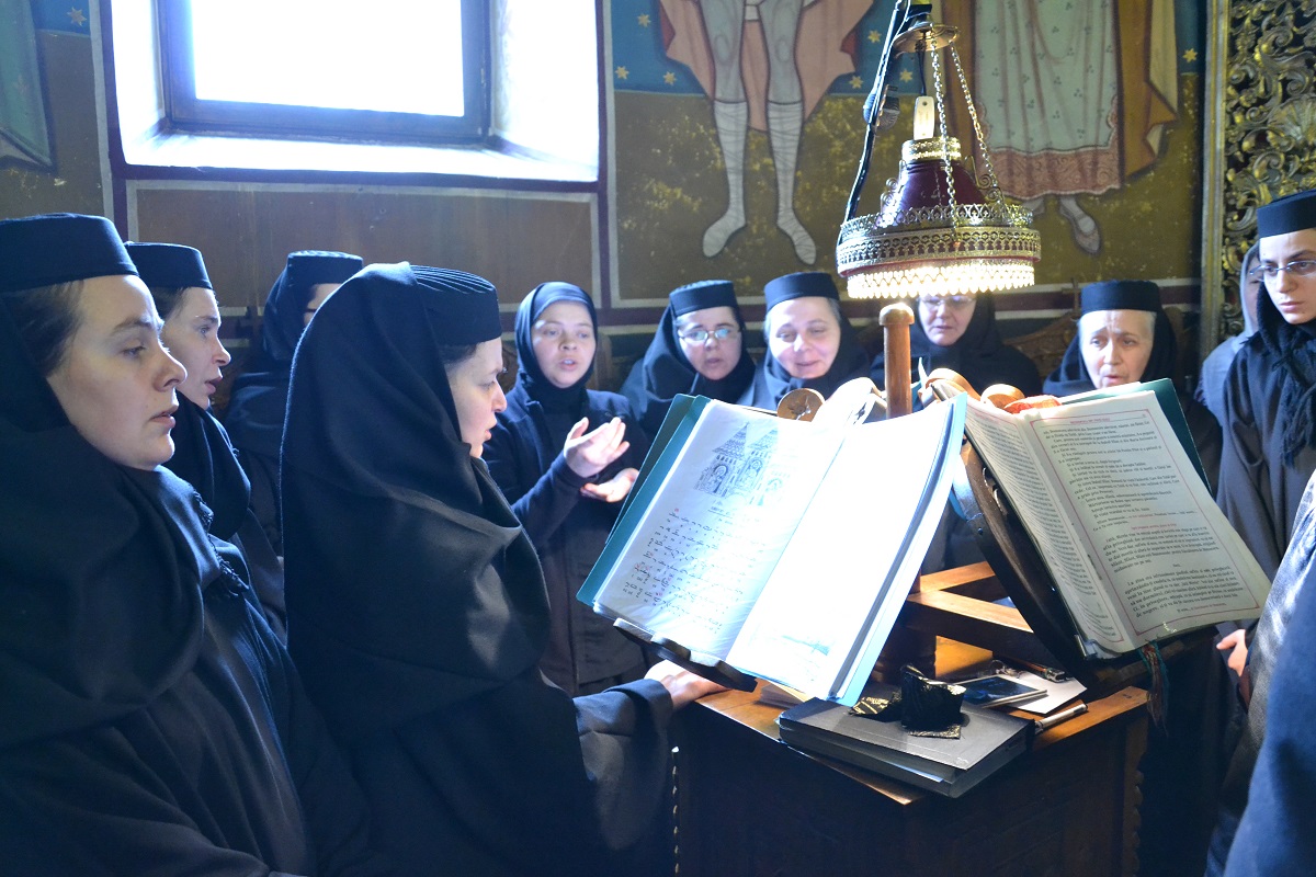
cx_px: 658
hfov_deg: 67.4
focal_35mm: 27
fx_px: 987
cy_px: 438
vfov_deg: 47.9
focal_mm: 18
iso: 3200
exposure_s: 1/40
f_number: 3.5
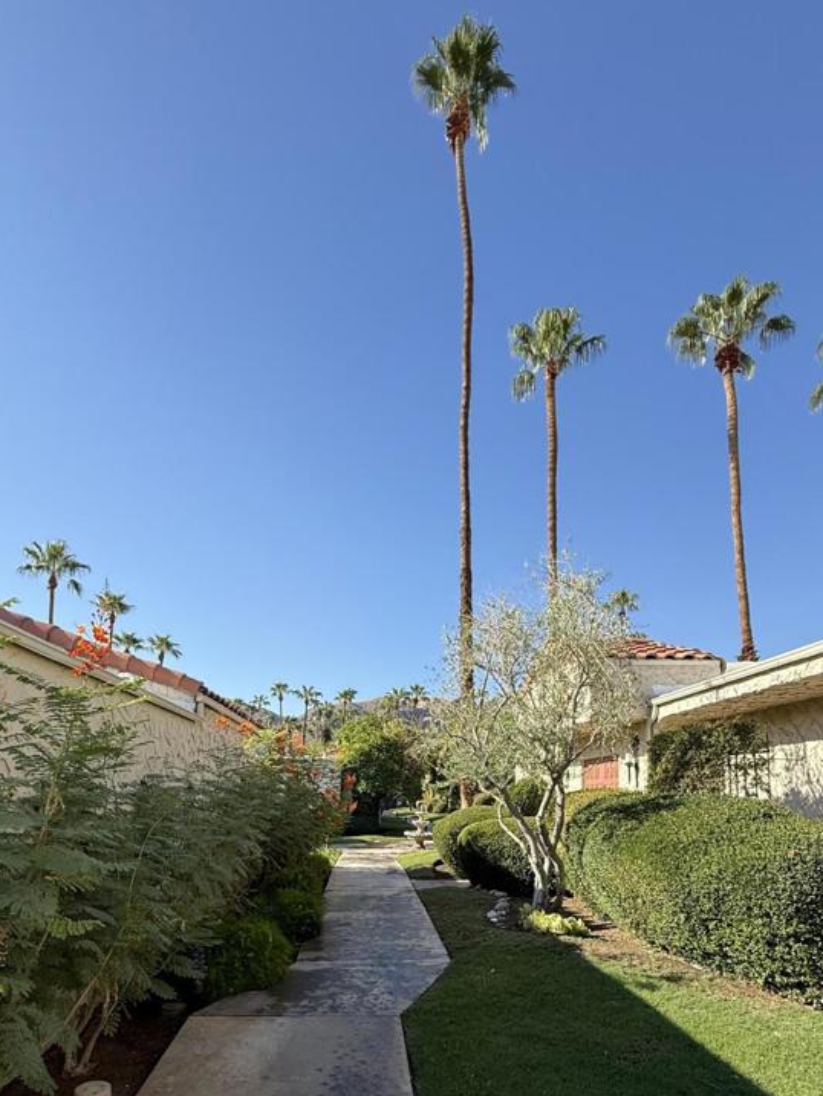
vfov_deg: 78.2
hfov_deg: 65.9
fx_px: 634
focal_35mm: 20
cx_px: 382
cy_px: 758
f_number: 2.2
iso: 50
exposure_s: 1/1167
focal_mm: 2.22
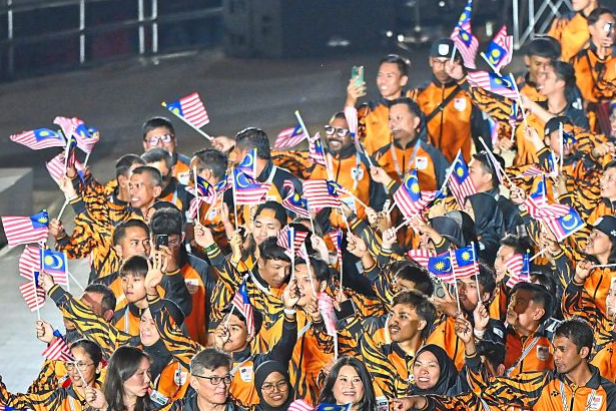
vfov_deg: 1.7
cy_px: 339
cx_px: 452
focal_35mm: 806
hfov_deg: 2.6
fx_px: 13790
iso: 3200
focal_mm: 400
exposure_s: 1/250
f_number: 6
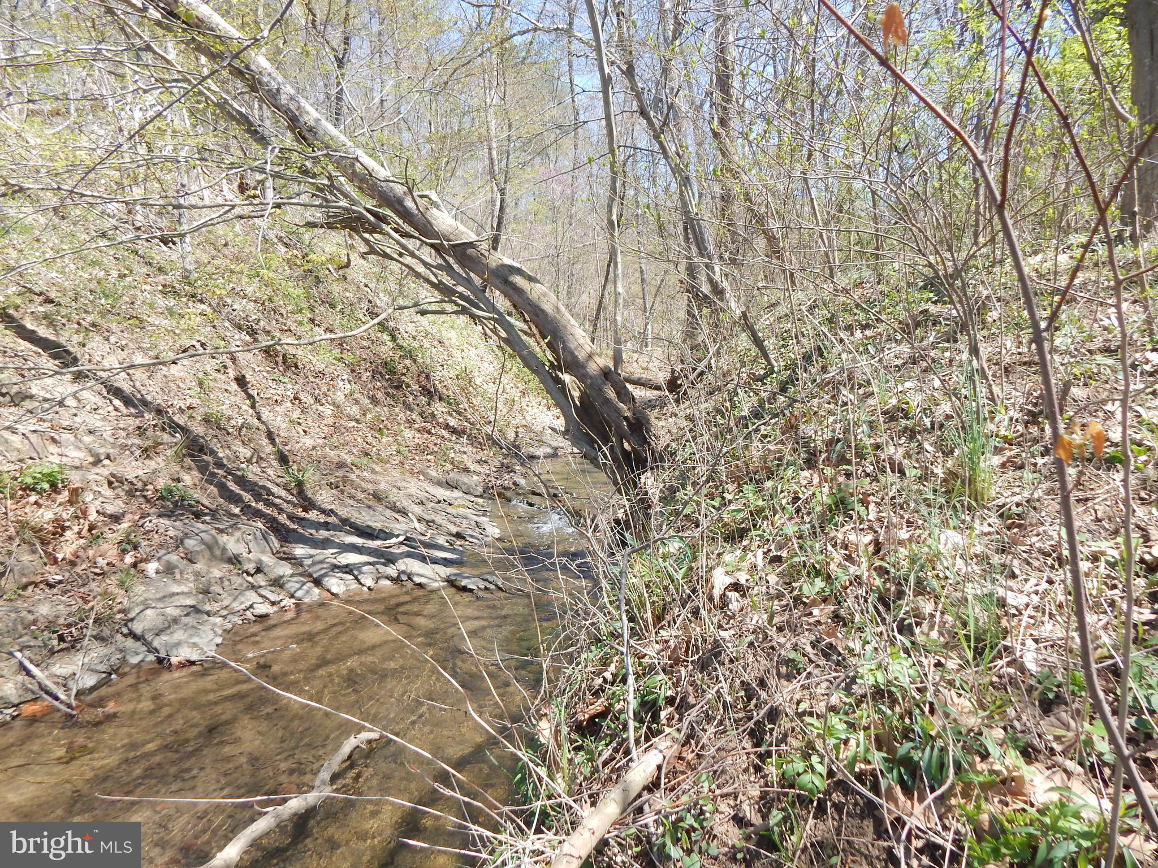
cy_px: 434
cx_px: 579
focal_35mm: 22
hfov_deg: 76.4
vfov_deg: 61.1
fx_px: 736
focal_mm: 4
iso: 125
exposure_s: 1/400
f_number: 3
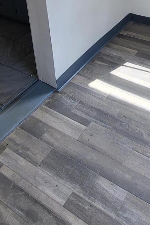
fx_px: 263
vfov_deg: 37.7
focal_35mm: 42
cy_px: -30
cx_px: 122
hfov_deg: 31.0
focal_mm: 1.74
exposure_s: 1/60
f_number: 2.2
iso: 32
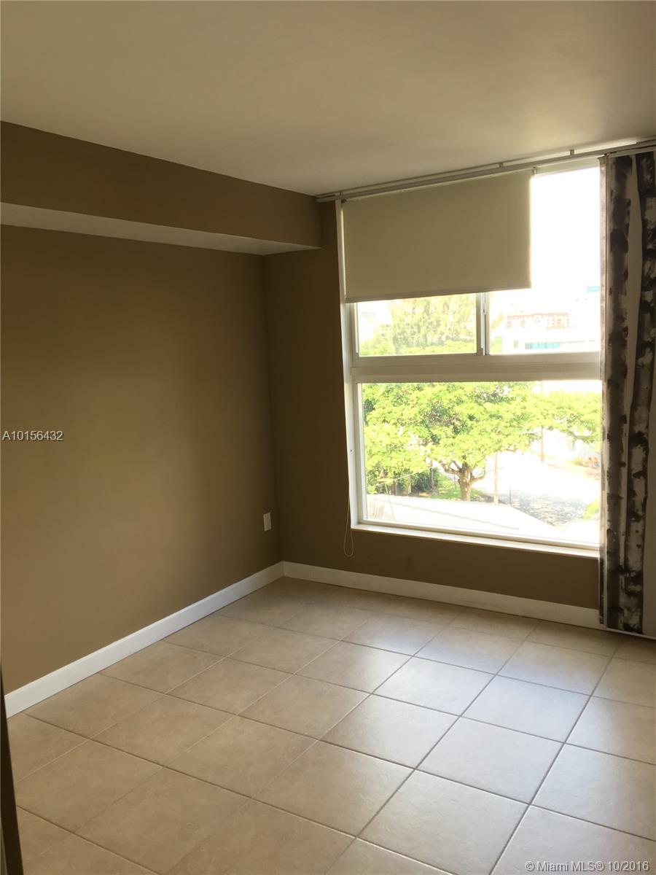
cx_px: 328
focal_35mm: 29
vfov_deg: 61.7
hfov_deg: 48.2
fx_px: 733
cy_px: 438
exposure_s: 1/40
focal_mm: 4.15
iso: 25
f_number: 2.2
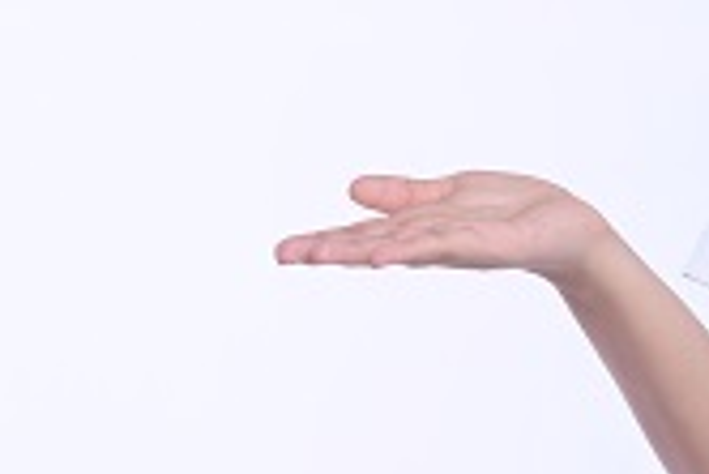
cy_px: 199
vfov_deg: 4.1
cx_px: 940
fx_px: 6564
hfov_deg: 6.1
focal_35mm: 333
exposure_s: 1/160
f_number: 6.3
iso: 200
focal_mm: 85
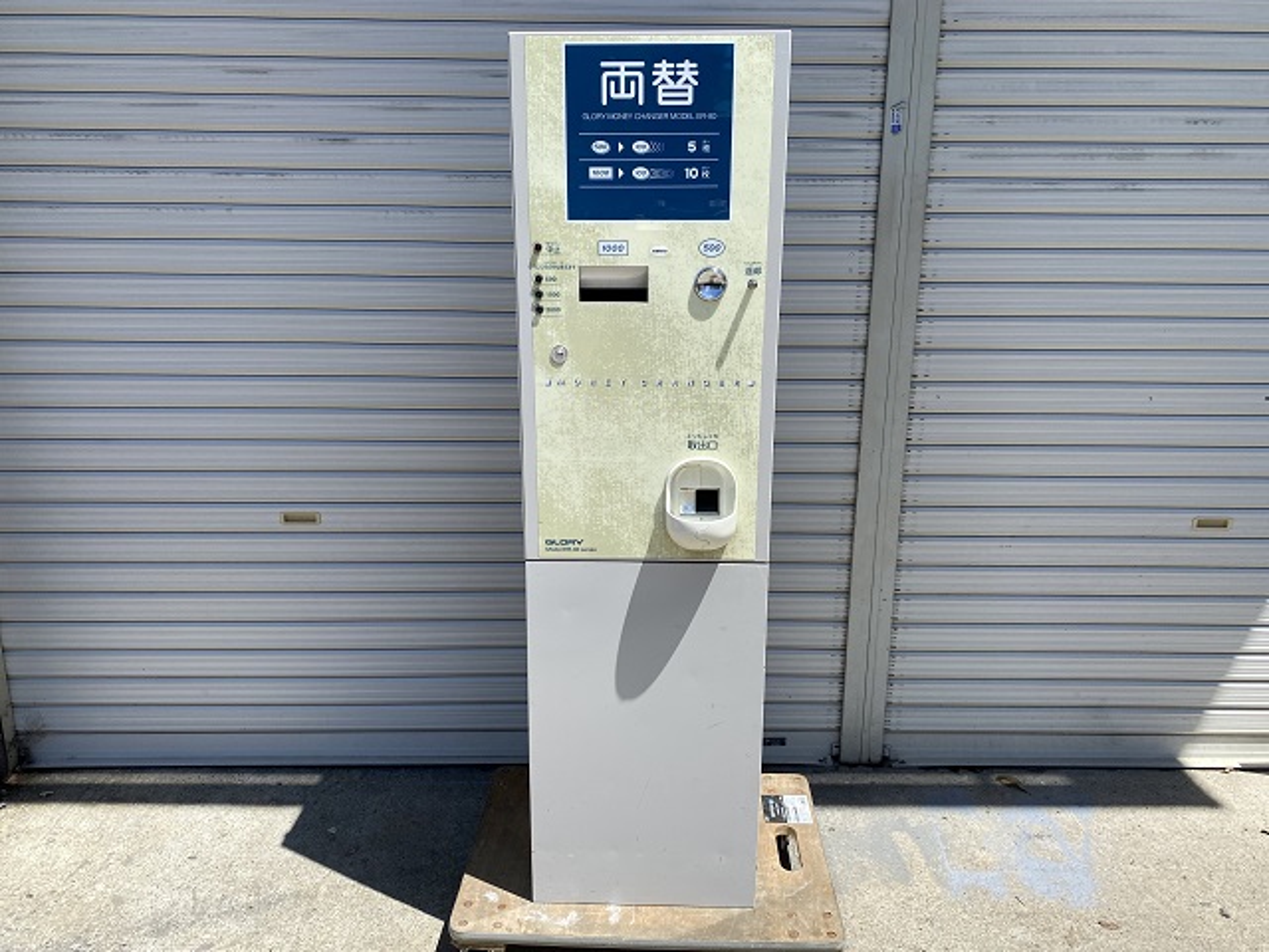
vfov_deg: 53.1
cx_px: 634
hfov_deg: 67.3
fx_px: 953
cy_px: 476
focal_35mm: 26
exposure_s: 1/2410
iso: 32
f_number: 1.8
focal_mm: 4.25
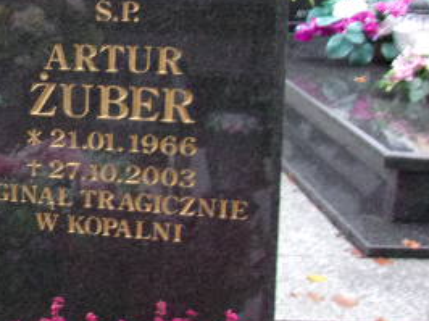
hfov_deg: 27.0
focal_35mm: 65
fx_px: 805
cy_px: 82
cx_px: -60
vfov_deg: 22.4
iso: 400
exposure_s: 1/34
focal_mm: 4.9
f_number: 3
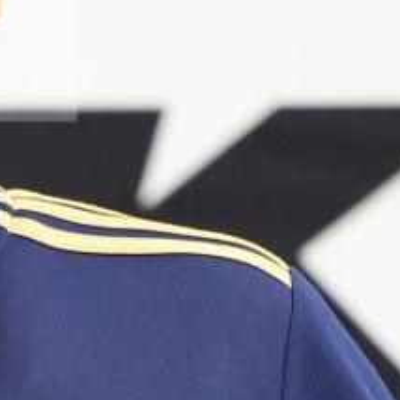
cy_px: 613
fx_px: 18342
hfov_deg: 1.2
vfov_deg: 1.2
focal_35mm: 1403
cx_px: -97
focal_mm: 197
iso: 2000
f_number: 2.8
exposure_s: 1/250
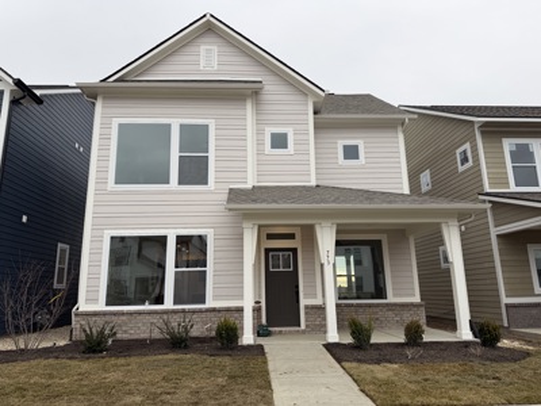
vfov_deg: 56.8
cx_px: 270
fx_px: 375
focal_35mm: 24
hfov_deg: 71.6
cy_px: 203
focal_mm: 6.76
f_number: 1.78
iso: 80
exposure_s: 1/649
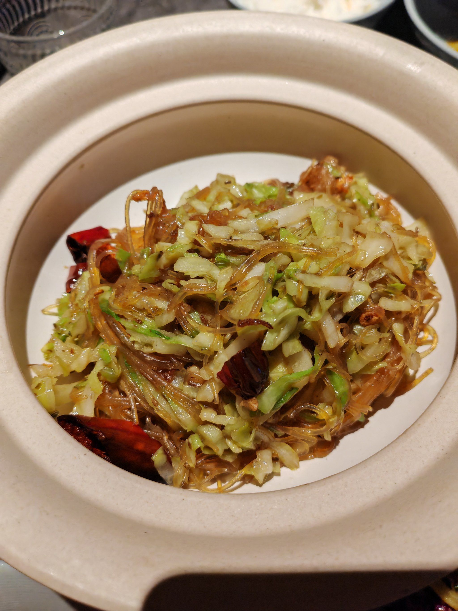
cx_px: 229
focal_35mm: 27
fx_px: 476
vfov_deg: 65.3
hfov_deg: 51.4
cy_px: 306
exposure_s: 1/323
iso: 800
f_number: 1.9
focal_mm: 5.52
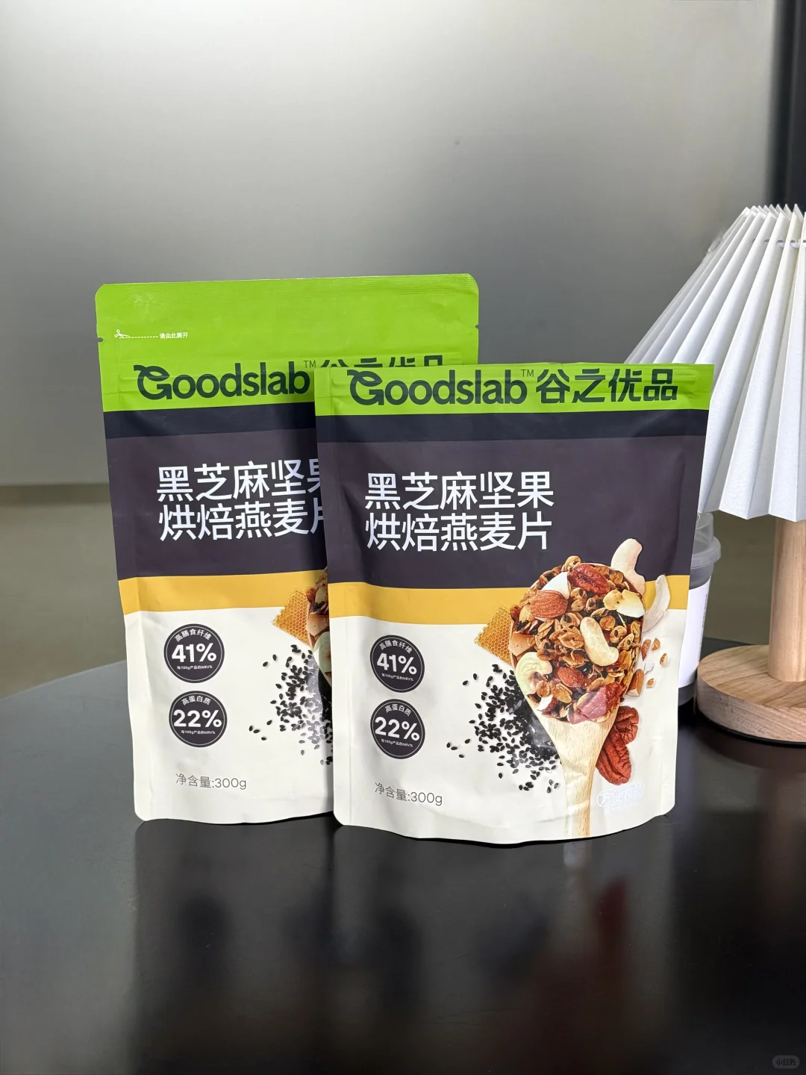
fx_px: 1490
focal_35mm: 48
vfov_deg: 39.7
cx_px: 403
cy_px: 538
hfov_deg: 30.3
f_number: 1.78
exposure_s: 1/63
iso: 100
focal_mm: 6.76
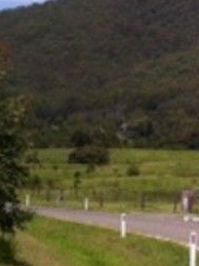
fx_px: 1243
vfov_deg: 12.2
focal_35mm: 162
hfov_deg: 7.8
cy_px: 185
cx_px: -414
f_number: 2.8
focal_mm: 3.85
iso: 80
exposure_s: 1/1588
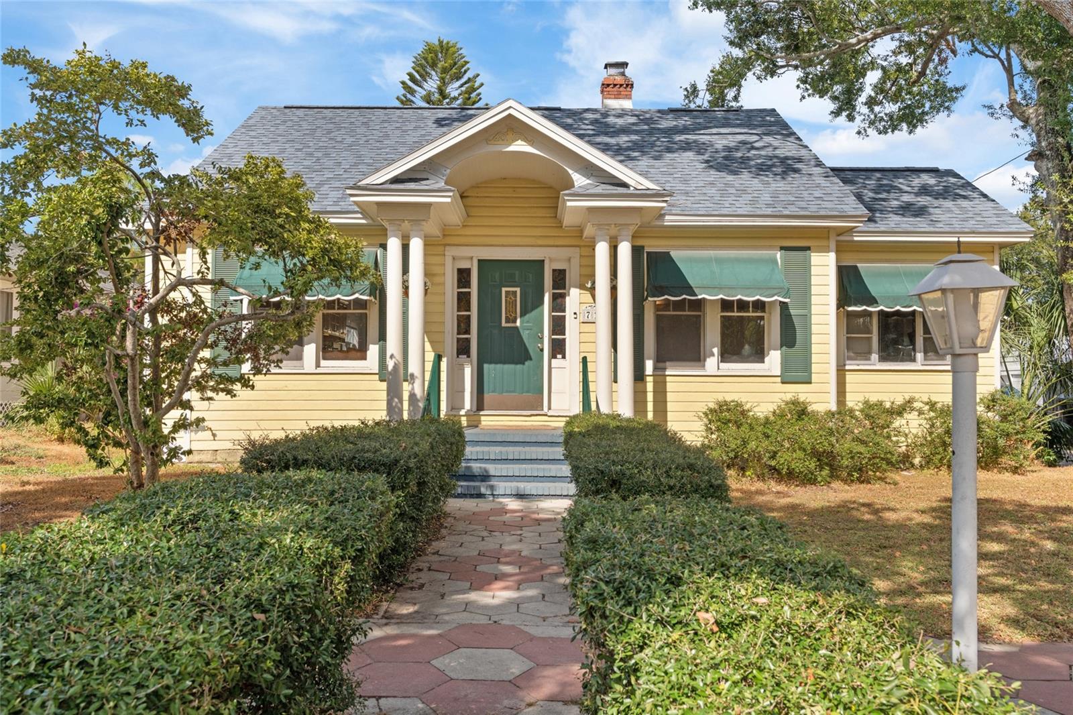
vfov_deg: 42.9
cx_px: 536
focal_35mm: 30
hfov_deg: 61.1
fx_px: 909
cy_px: 358
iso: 250
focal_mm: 30.5
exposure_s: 1/125
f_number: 9
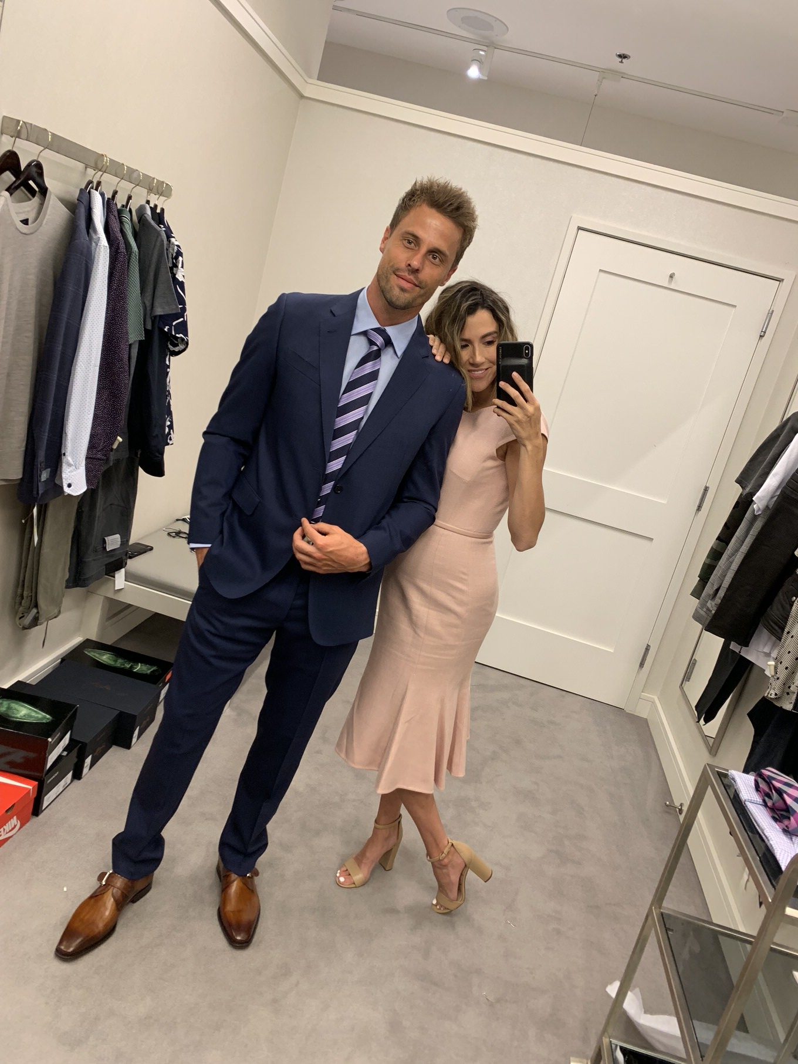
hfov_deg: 53.1
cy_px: 532
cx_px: 399
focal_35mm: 26
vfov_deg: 67.3
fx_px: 799
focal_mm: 4.25
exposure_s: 1/60
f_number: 1.8
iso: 100
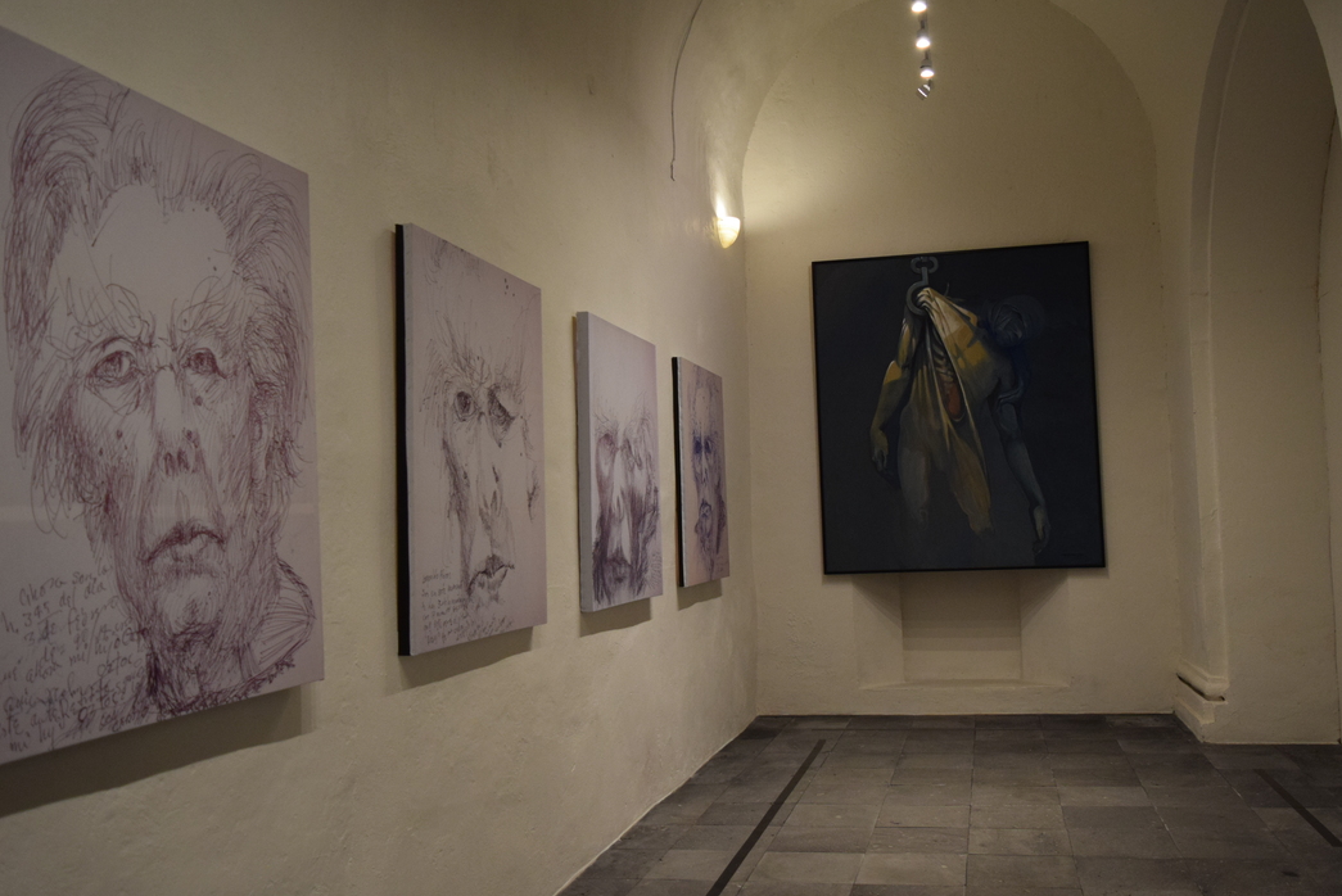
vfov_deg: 42.4
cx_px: 750
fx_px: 1156
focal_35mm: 31
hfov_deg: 60.1
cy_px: 459
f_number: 3.5
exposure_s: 1/60
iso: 1100
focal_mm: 18
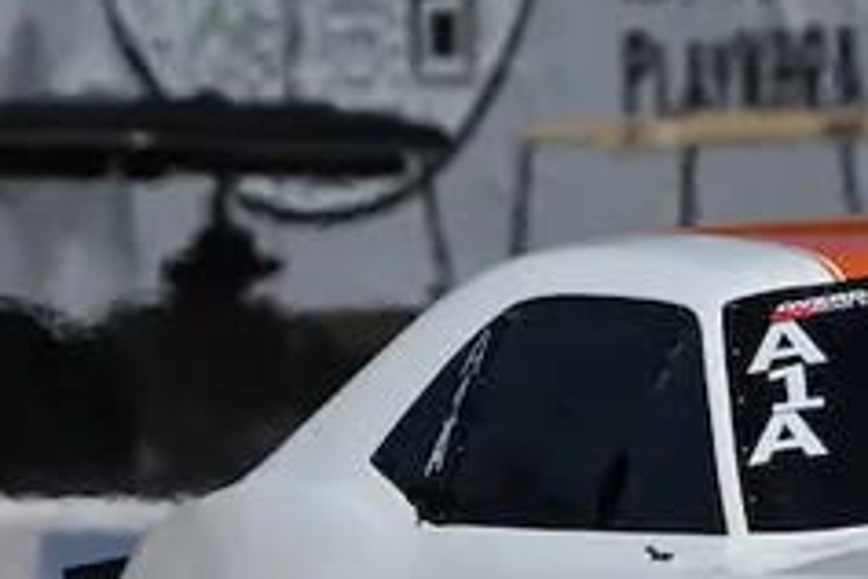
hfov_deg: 1.5
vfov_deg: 1.0
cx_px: 1218
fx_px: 33247
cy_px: 868
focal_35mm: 1379
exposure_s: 1/1600
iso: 200
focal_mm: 420
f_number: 9
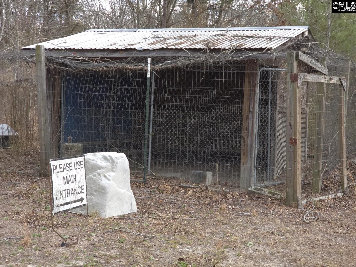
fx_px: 710
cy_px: 134
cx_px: 178
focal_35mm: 69
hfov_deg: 28.2
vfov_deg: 21.3
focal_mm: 7.9
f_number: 2.4
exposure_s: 1/184
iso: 50
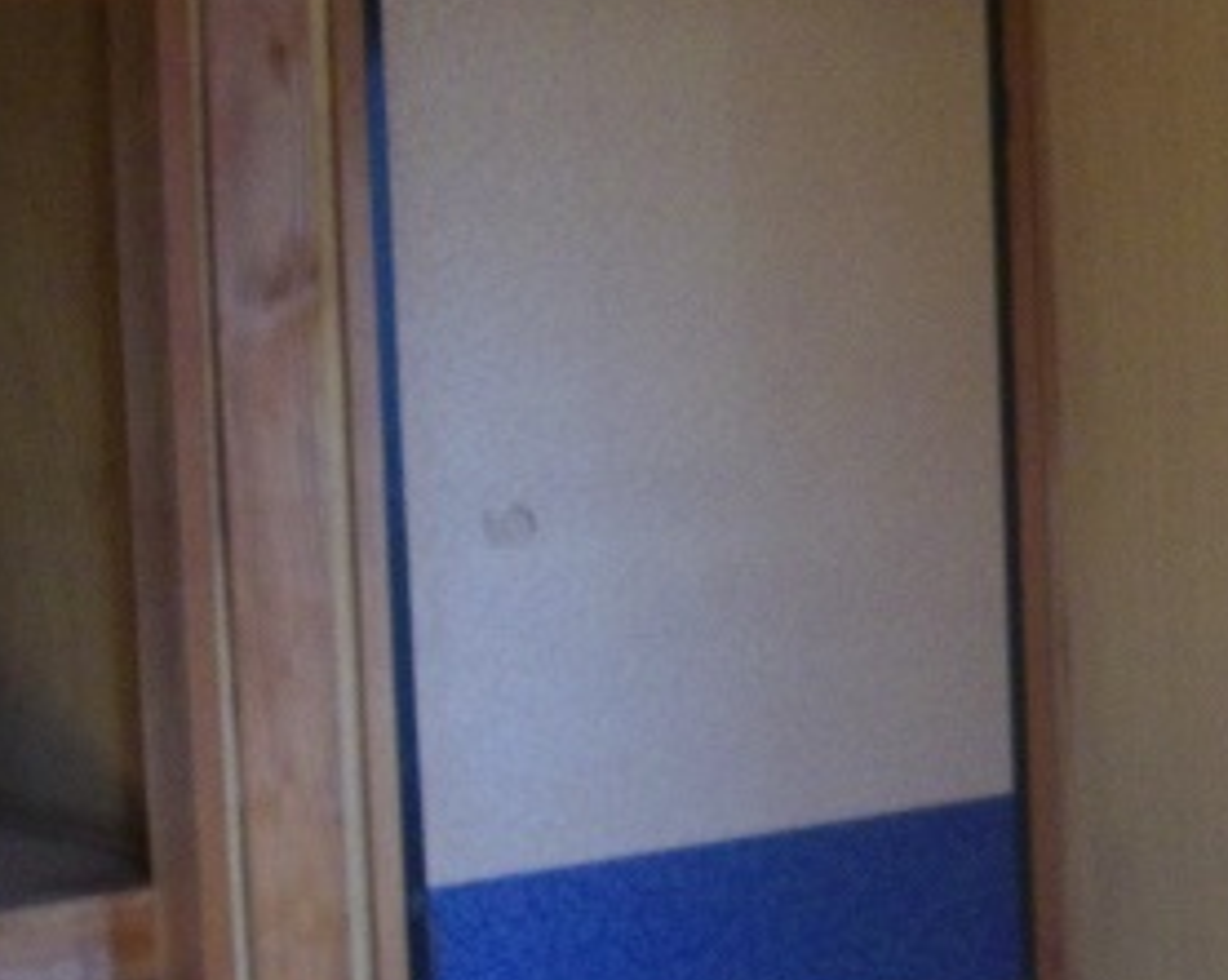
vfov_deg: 12.9
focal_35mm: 119
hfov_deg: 16.0
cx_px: 1122
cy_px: 568
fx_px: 4320
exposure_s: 1/60
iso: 200
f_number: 2.8
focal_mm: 6.2
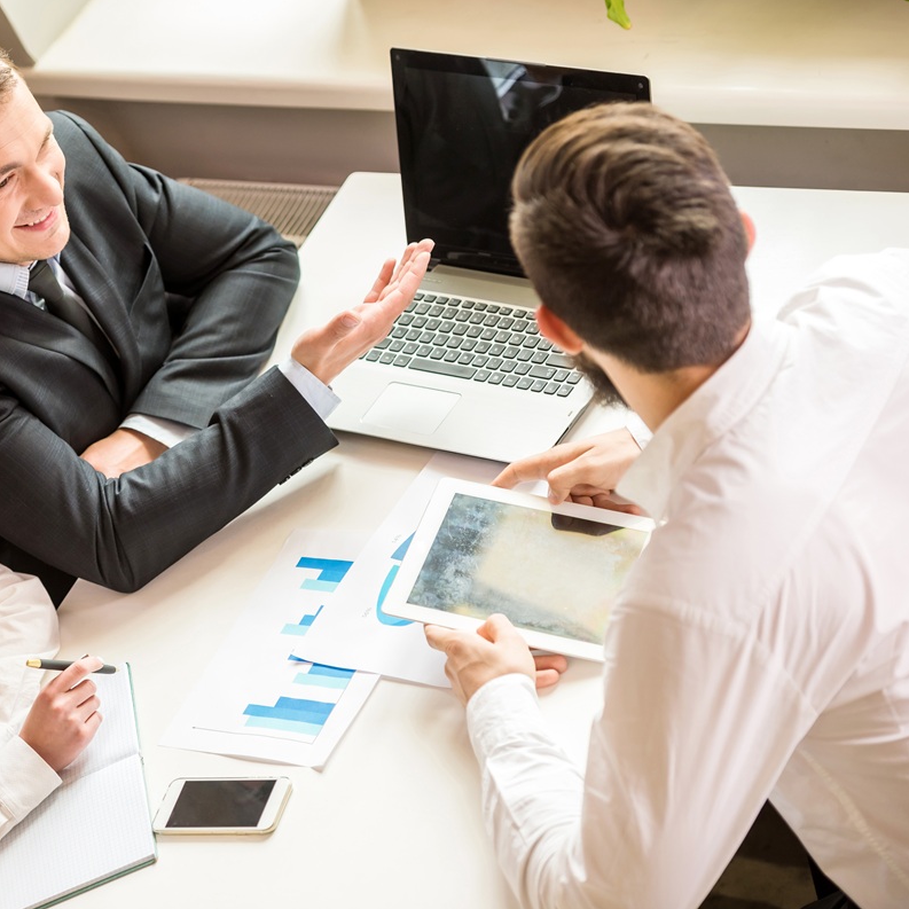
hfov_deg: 12.1
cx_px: 245
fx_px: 4278
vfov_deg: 12.1
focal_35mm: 144
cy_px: 452
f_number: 2.8
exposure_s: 1/125
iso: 400
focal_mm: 112
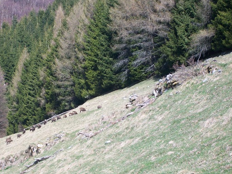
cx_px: 120
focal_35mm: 130
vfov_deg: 11.4
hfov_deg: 15.2
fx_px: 871
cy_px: 95
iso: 64
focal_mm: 18.3
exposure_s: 1/200
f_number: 4.9
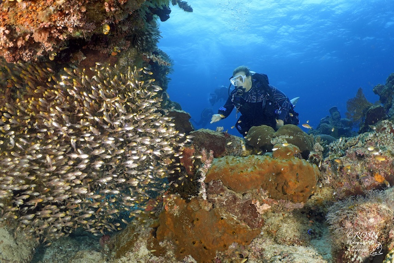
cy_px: 132
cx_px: 197
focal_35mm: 28
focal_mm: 28
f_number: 10
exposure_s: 1/160
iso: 200
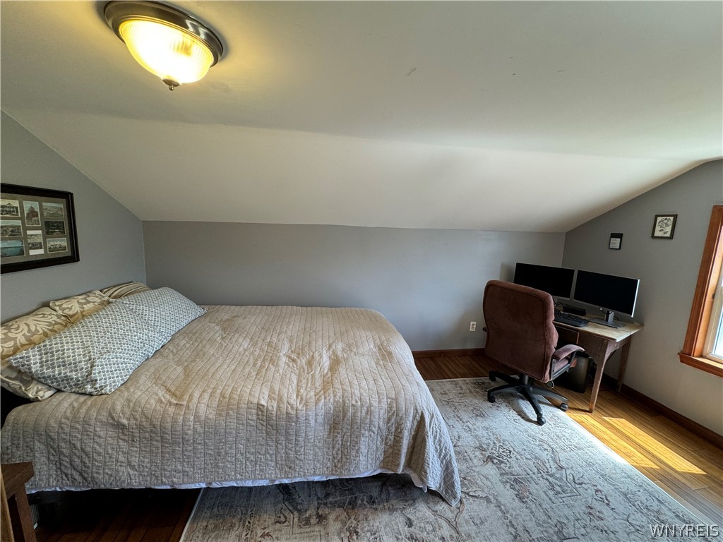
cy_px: 271
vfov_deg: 85.7
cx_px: 362
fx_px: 292
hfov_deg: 102.1
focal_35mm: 14
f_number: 2.2
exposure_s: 1/120
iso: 160
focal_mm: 2.22
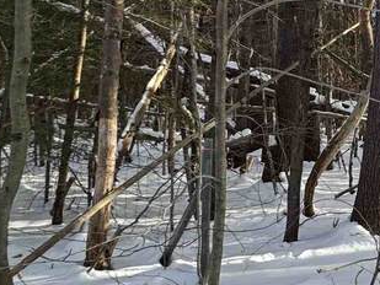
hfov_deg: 23.7
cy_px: 108
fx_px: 637
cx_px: 615
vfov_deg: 25.2
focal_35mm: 58
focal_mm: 2.22
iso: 40
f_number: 2.2
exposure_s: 1/327
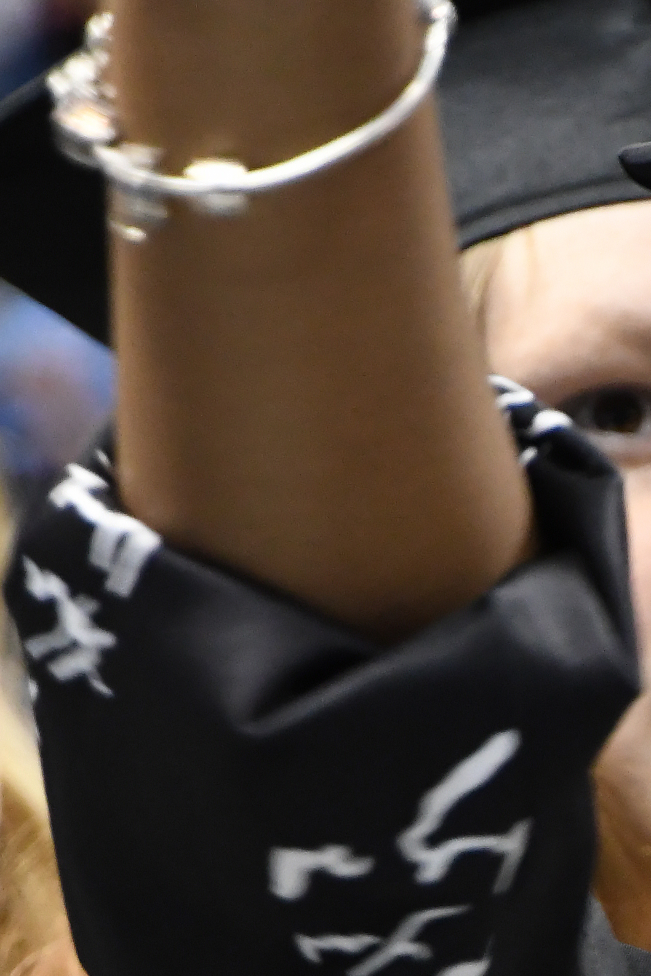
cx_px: 1092
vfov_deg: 3.5
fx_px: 15704
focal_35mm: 579
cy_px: 1517
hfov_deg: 2.4
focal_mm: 110
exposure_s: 1/80
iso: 2500
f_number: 5.6
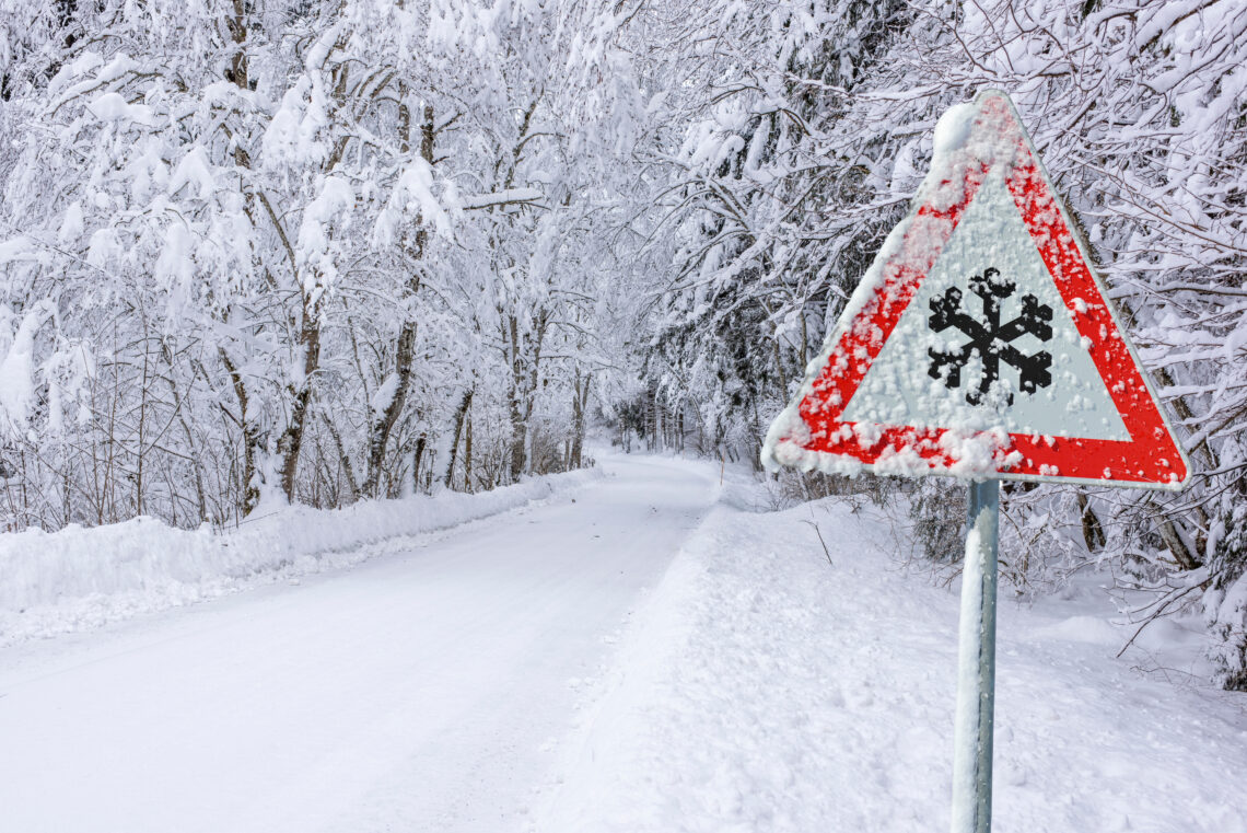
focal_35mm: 45
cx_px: 624
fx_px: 1559
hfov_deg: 43.6
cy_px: 416
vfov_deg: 29.9
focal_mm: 45
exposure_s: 1/100
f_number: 10
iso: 125
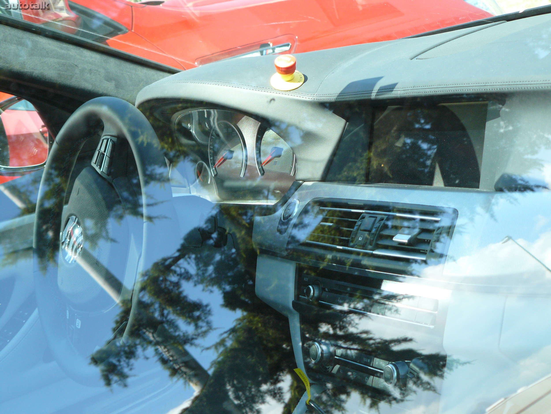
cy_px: 207
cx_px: 276
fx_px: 1273
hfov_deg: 24.4
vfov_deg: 18.4
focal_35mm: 80
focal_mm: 13.4
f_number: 3.2
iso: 125
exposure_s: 1/125
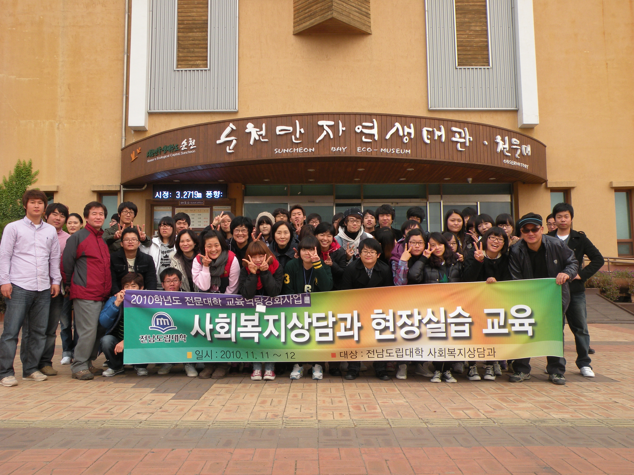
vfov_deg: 42.9
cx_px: 317
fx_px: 604
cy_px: 238
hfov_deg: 55.4
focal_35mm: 33
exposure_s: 1/161
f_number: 5
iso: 64
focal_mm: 5.8
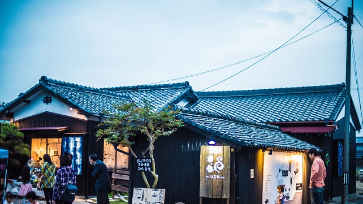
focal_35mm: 53
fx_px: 510
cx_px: 182
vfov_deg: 22.6
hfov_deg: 39.2
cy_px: 121
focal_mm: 50
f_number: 1.4
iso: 1000
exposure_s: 1/250
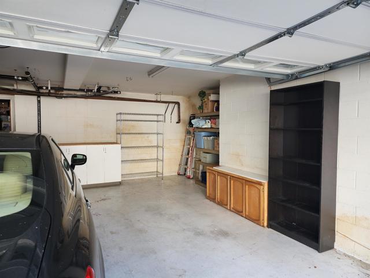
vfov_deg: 58.9
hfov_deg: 73.9
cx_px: 185
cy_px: 139
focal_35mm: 23
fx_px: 246
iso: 80
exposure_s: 1/180
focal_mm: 6.4
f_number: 1.8
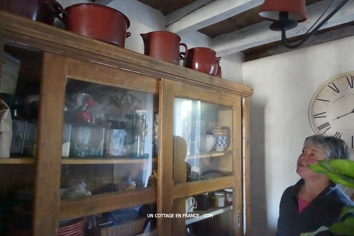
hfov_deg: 73.8
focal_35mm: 24
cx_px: 177
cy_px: 118
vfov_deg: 53.1
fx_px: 236
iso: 6400
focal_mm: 8.8
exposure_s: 1/80
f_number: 1.8
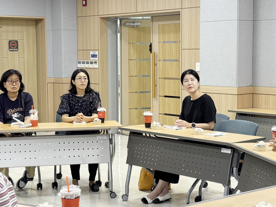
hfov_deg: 26.3
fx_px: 590
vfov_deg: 19.9
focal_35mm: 74
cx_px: 137
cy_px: 96
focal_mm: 5.96
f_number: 1.6
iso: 125
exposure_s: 1/60
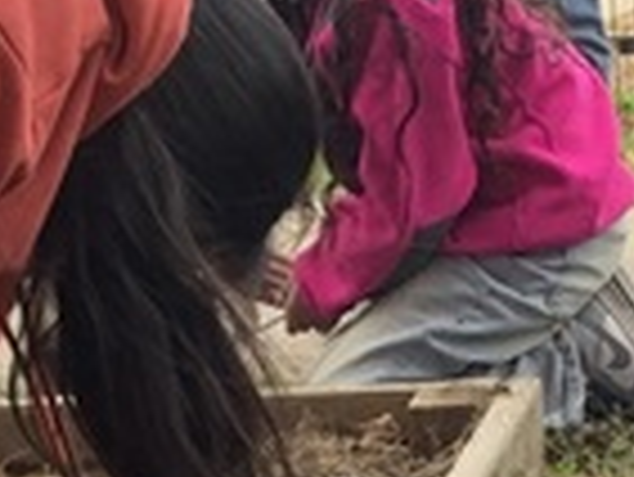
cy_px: 896
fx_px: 3465
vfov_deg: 7.6
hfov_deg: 10.4
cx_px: 612
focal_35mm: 189
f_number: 1.8
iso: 50
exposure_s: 1/121
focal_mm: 4.25
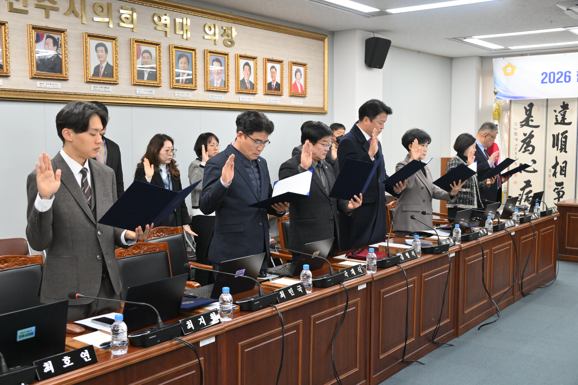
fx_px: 642
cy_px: 192
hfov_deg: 48.5
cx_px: 289
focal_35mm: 40
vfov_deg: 33.4
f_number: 5.6
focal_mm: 40
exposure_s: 1/250
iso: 2500
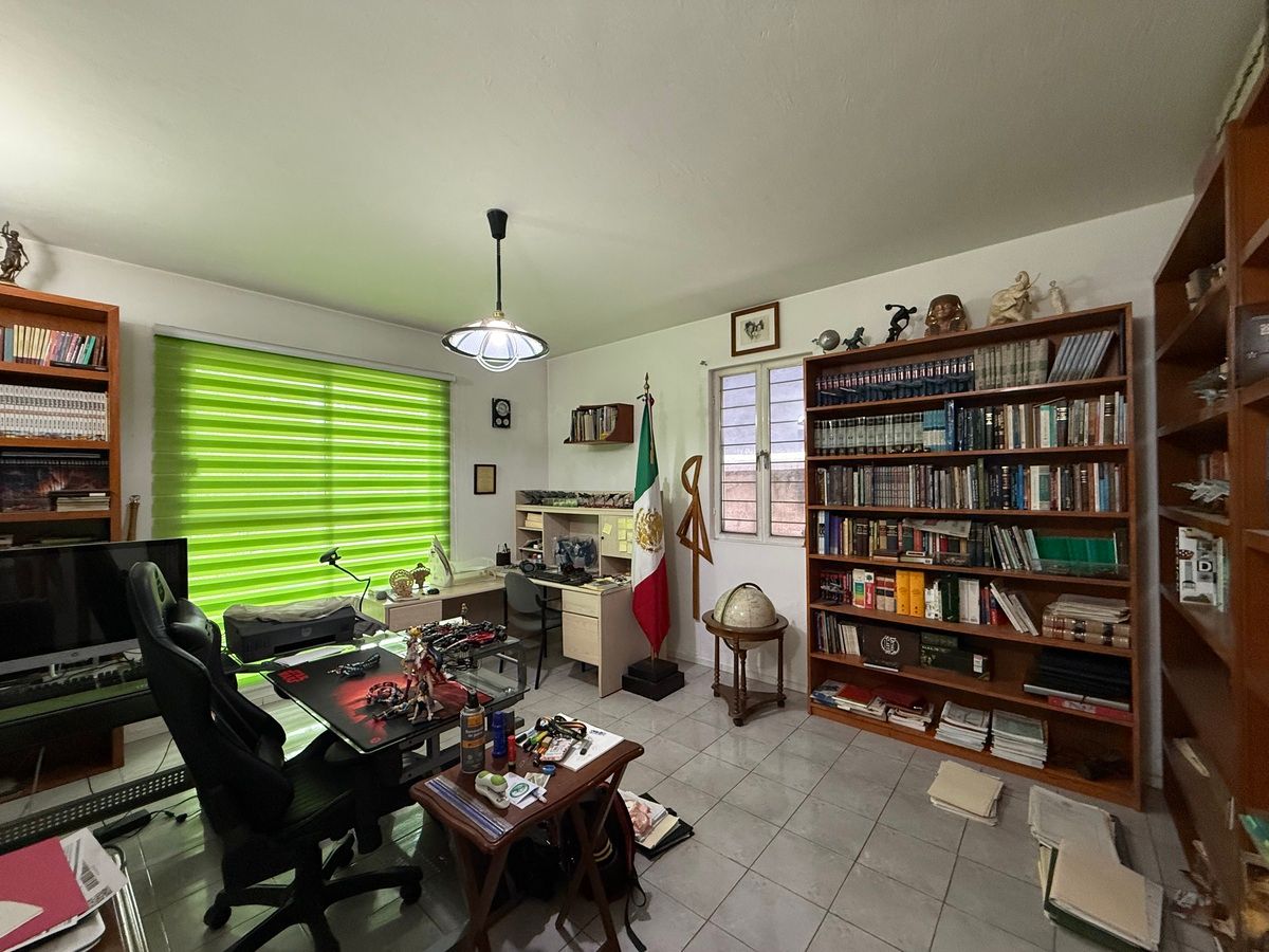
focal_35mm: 14
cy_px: 476
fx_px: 513
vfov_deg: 85.7
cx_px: 634
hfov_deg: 102.1
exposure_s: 1/60
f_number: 2.2
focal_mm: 2.22
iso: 320
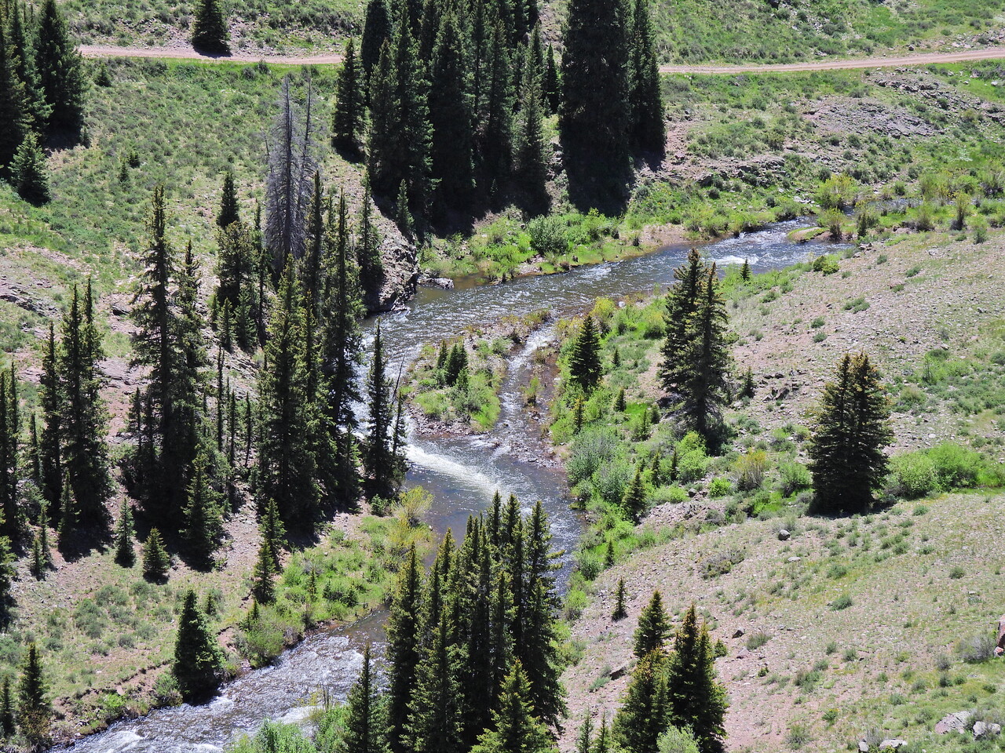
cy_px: 376
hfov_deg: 23.0
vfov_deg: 17.4
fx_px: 2468
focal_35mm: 85
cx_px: 502
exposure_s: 1/640
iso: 100
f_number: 4
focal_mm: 15.2
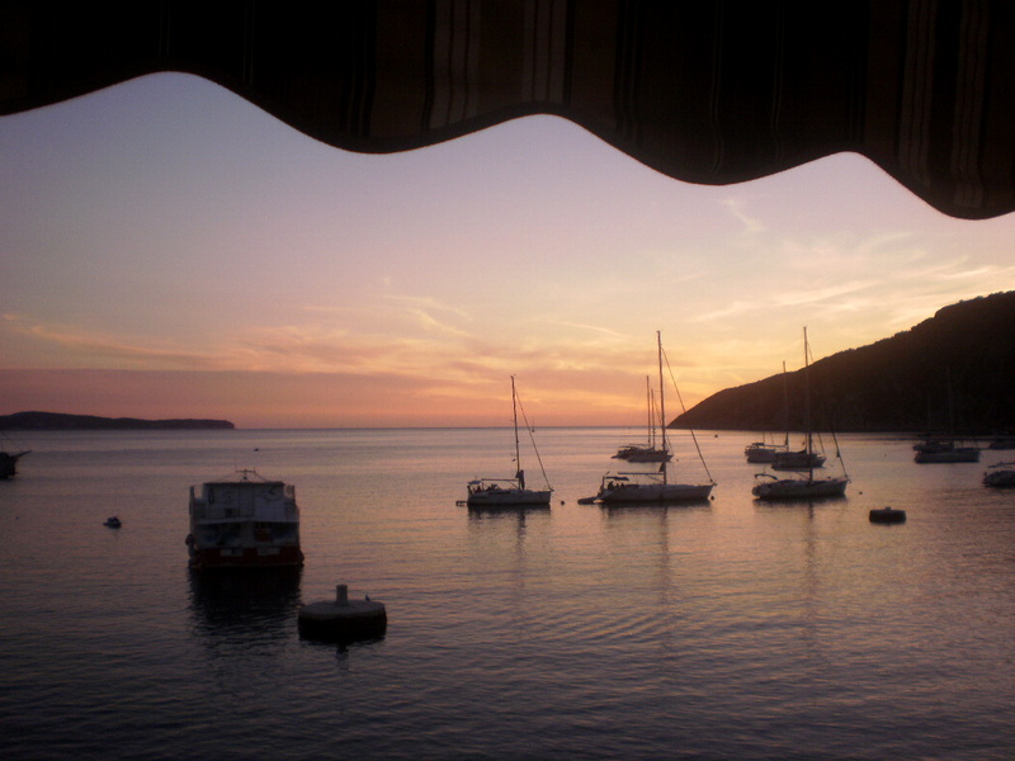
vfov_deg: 37.7
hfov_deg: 49.0
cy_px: 380
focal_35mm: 38
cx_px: 508
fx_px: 1114
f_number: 3.1
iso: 100
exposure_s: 1/500
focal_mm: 6.3
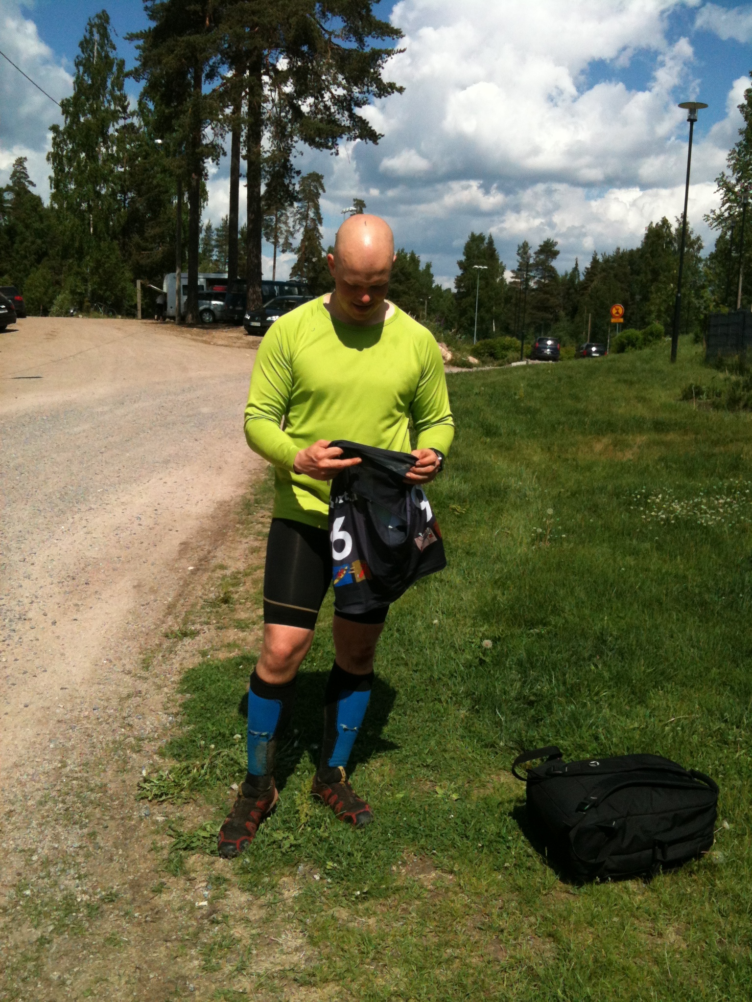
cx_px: 376
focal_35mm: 35
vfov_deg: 52.6
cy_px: 501
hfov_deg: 40.7
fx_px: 1014
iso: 64
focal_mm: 3.85
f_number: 2.8
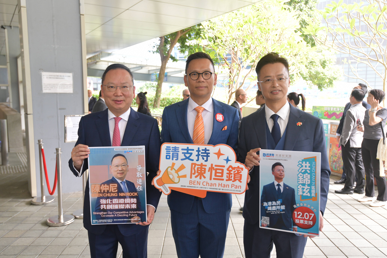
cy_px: 129
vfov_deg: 43.6
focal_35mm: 30
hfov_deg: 61.9
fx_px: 322
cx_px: 194
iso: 800
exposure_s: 1/125
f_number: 5
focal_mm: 30
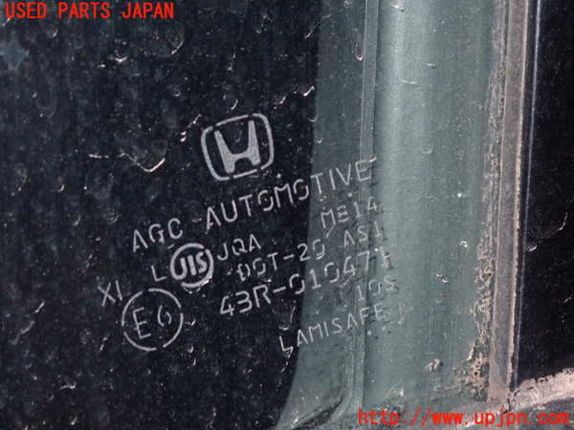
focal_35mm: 100
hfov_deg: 19.6
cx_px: 287
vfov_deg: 14.8
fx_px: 1658
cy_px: 215
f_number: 14
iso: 1000
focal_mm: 18
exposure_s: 1/100
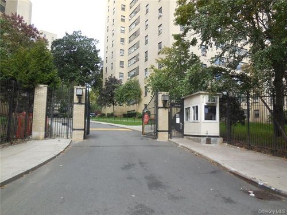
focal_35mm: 25
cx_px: 144
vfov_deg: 54.9
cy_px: 108
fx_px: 207
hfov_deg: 69.4
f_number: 3.1
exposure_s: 1/400
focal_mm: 4.5
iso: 125
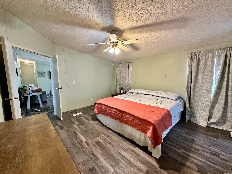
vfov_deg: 85.7
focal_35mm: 14
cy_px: 87
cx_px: 116
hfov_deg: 102.1
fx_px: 94
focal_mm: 2.22
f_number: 2.2
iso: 250
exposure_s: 1/60
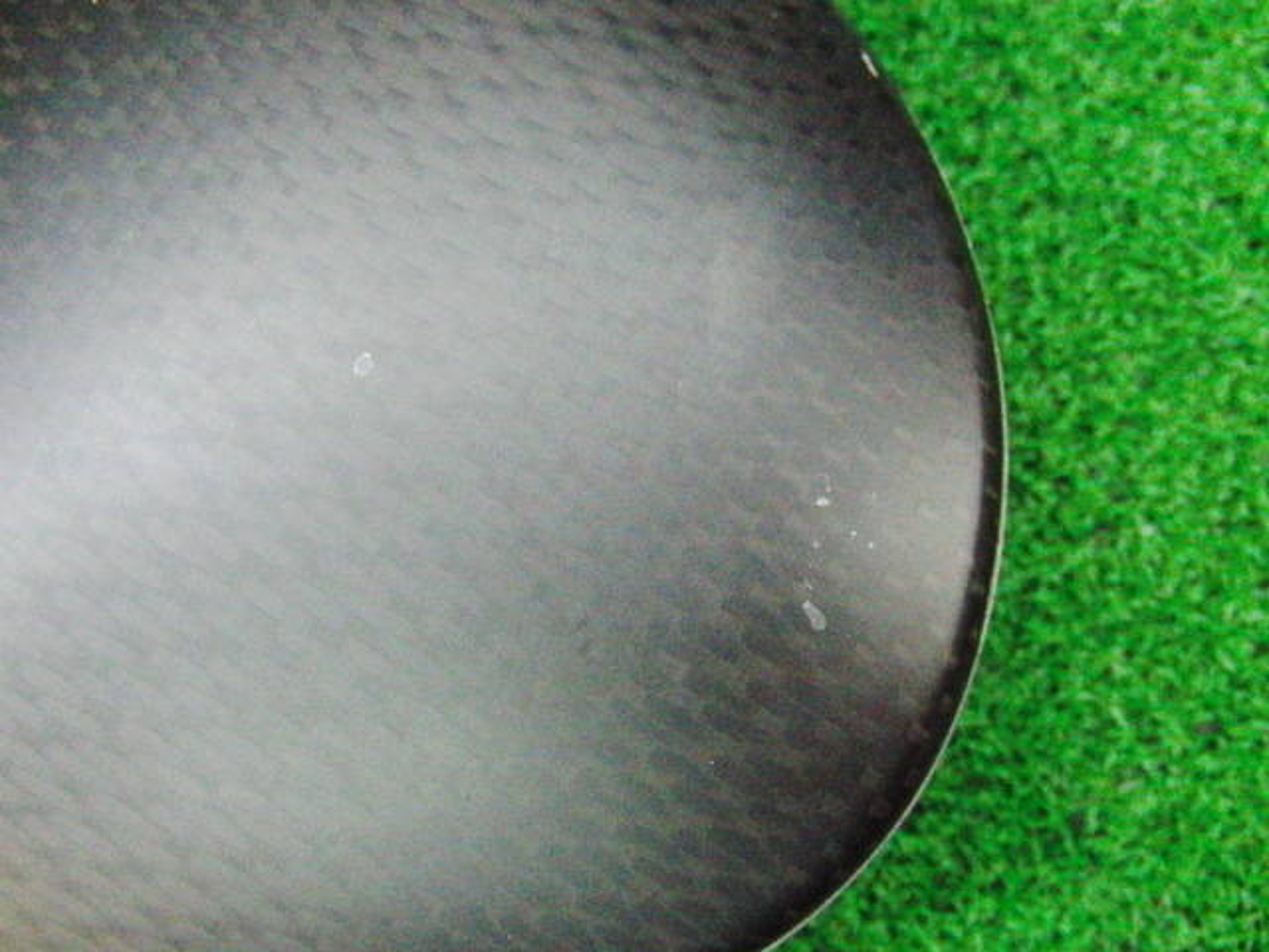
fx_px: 1356
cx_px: 634
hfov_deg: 50.1
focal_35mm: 37
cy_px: 476
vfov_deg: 38.7
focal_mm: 6.42
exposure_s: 1/160
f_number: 3.6
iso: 3200
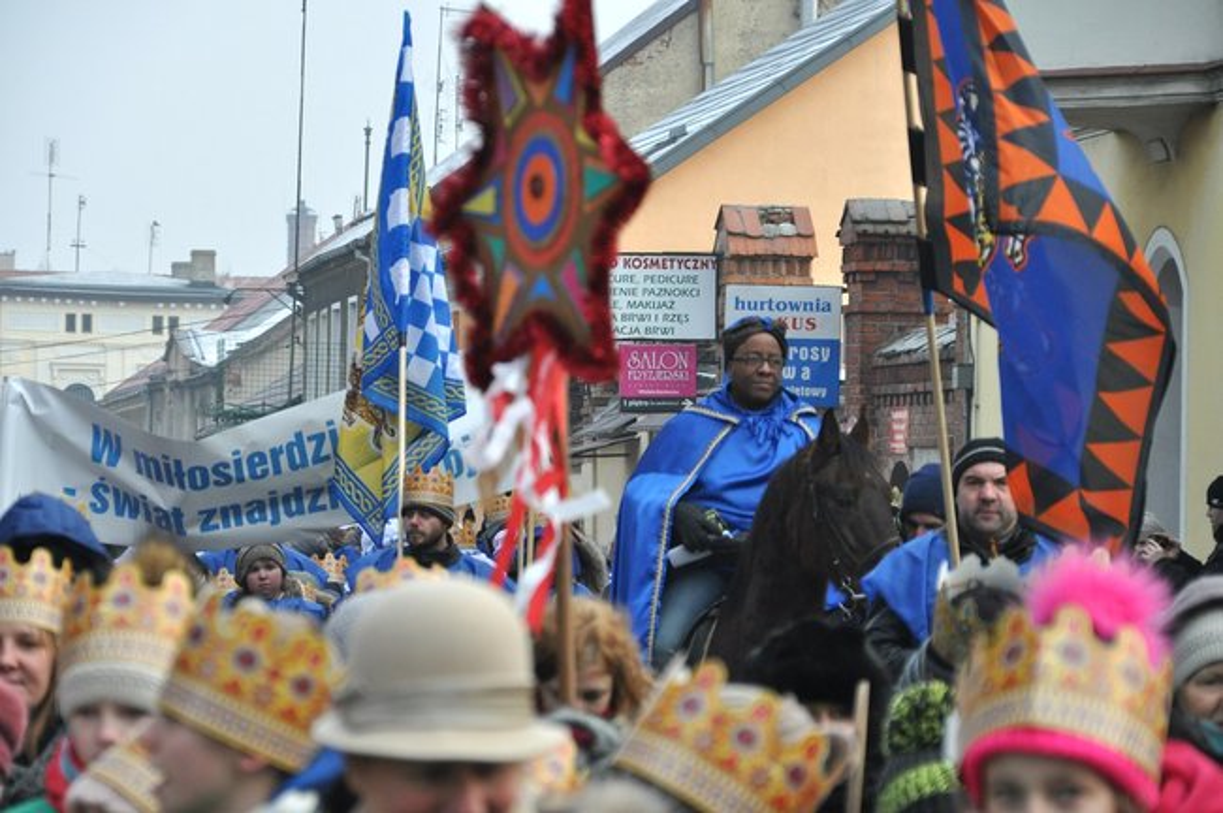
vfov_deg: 7.9
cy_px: 406
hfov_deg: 11.8
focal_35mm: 174
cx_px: 612
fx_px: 5905
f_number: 7.1
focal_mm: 116
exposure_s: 1/800
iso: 1000
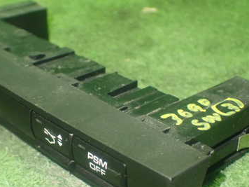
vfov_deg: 22.9
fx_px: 460
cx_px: 94
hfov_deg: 30.1
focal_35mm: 64
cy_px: 118
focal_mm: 6.83
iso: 800
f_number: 2.7
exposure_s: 1/25
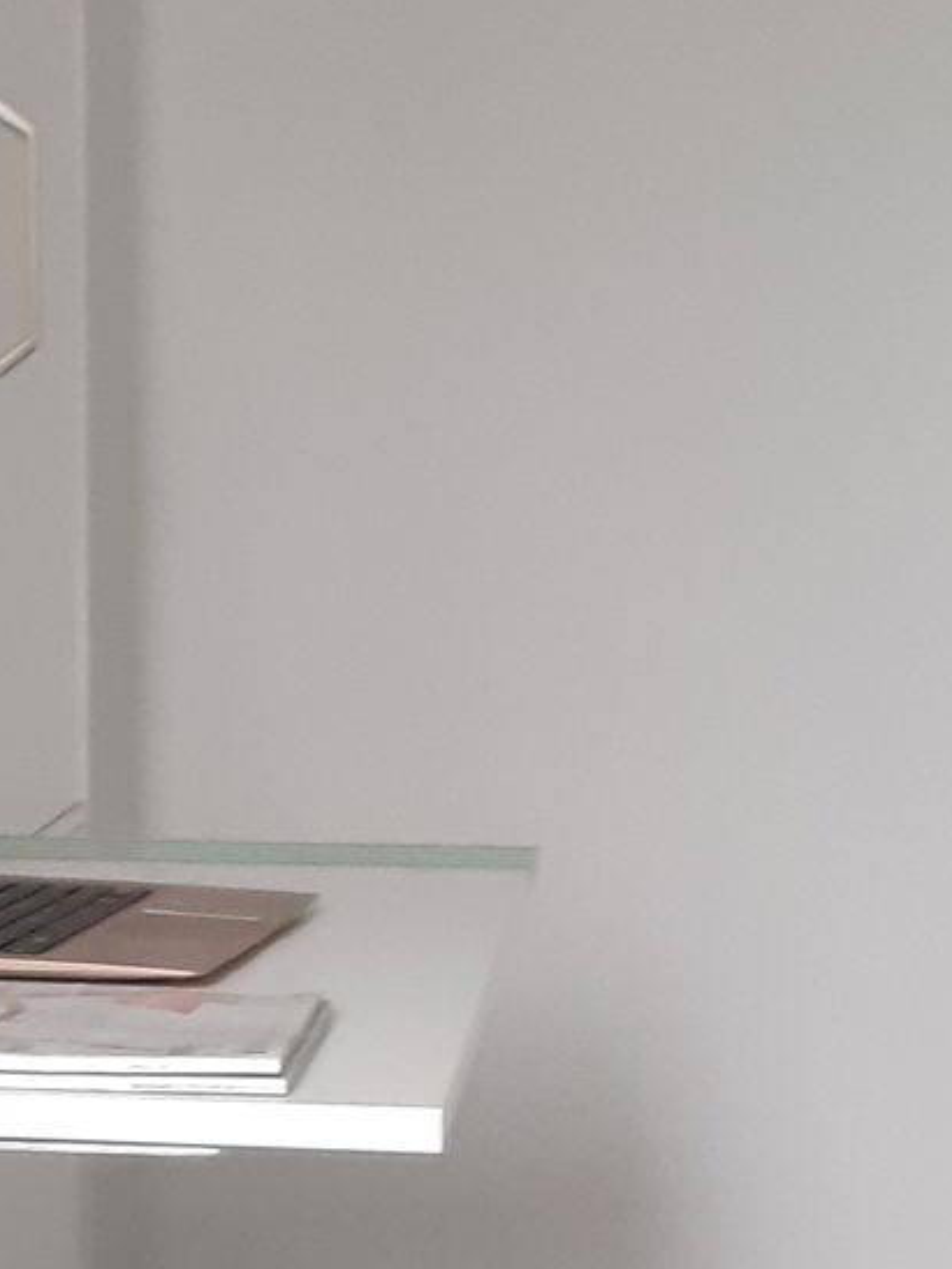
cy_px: 1127
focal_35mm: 105
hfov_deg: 13.8
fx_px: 3850
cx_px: -95
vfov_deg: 18.4
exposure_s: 1/60
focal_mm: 3.6
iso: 250
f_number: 1.9
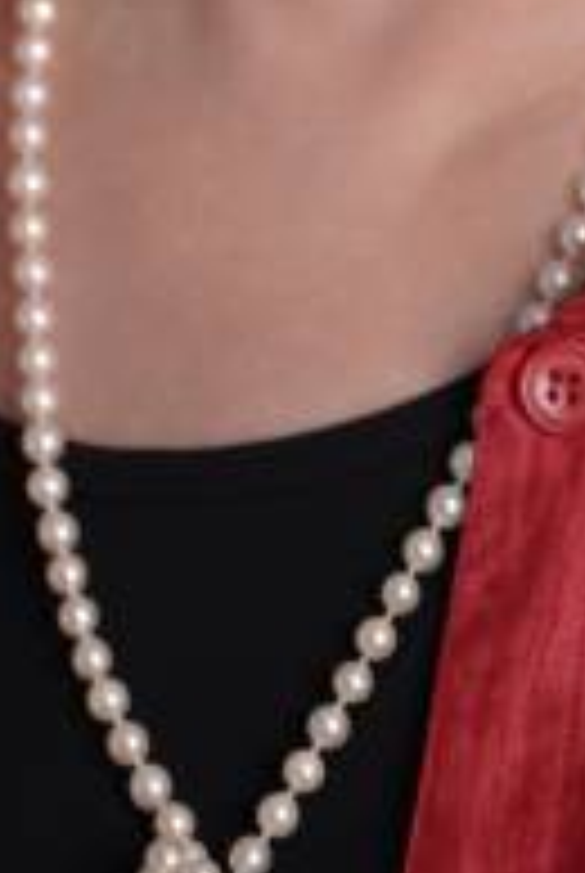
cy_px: -544
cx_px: 410
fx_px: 14572
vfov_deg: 3.4
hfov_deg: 2.3
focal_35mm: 600
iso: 200
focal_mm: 175
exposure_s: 1/125
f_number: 3.2
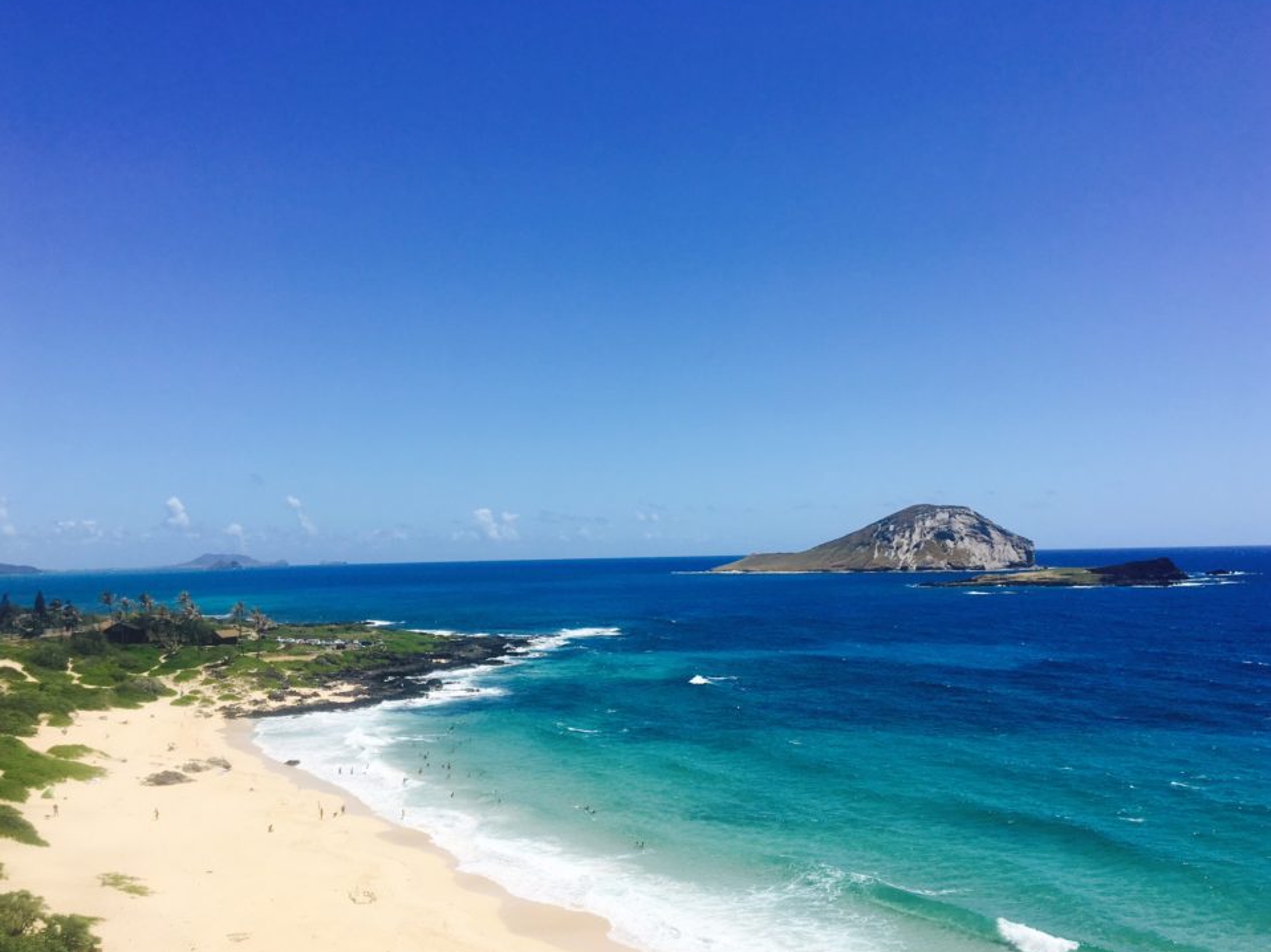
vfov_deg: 45.4
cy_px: 493
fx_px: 1138
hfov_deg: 58.4
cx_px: 637
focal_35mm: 31
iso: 25
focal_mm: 4.15
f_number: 2.2
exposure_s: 1/3205
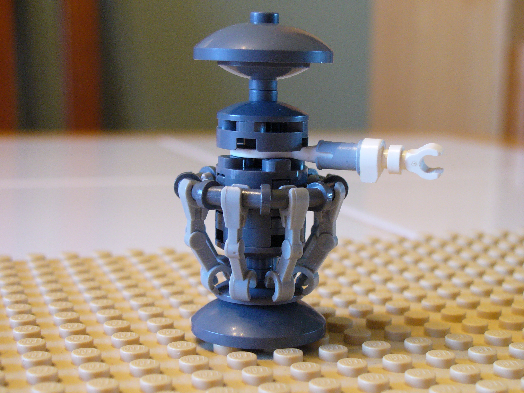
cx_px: 262
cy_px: 196
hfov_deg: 32.2
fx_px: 908
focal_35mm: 60
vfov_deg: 24.4
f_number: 3.1
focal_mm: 9.9
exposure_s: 1/15
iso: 200
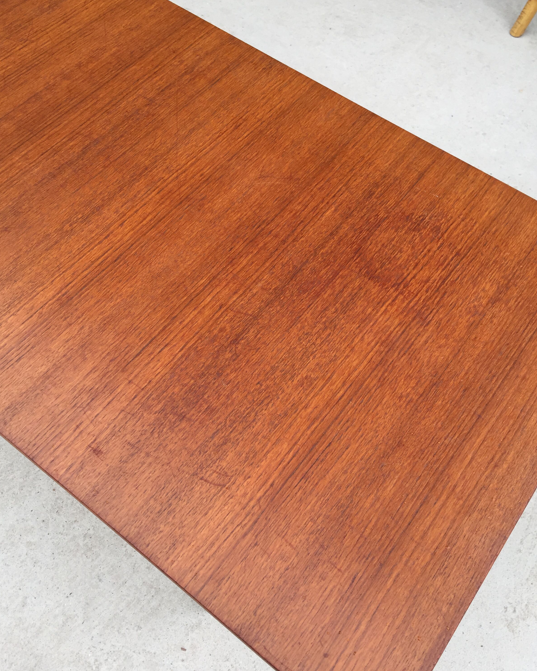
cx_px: 262
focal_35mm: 31
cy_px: 351
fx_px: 616
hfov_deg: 47.1
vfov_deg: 57.2
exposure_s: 1/465
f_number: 2.2
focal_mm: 4.15
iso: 32
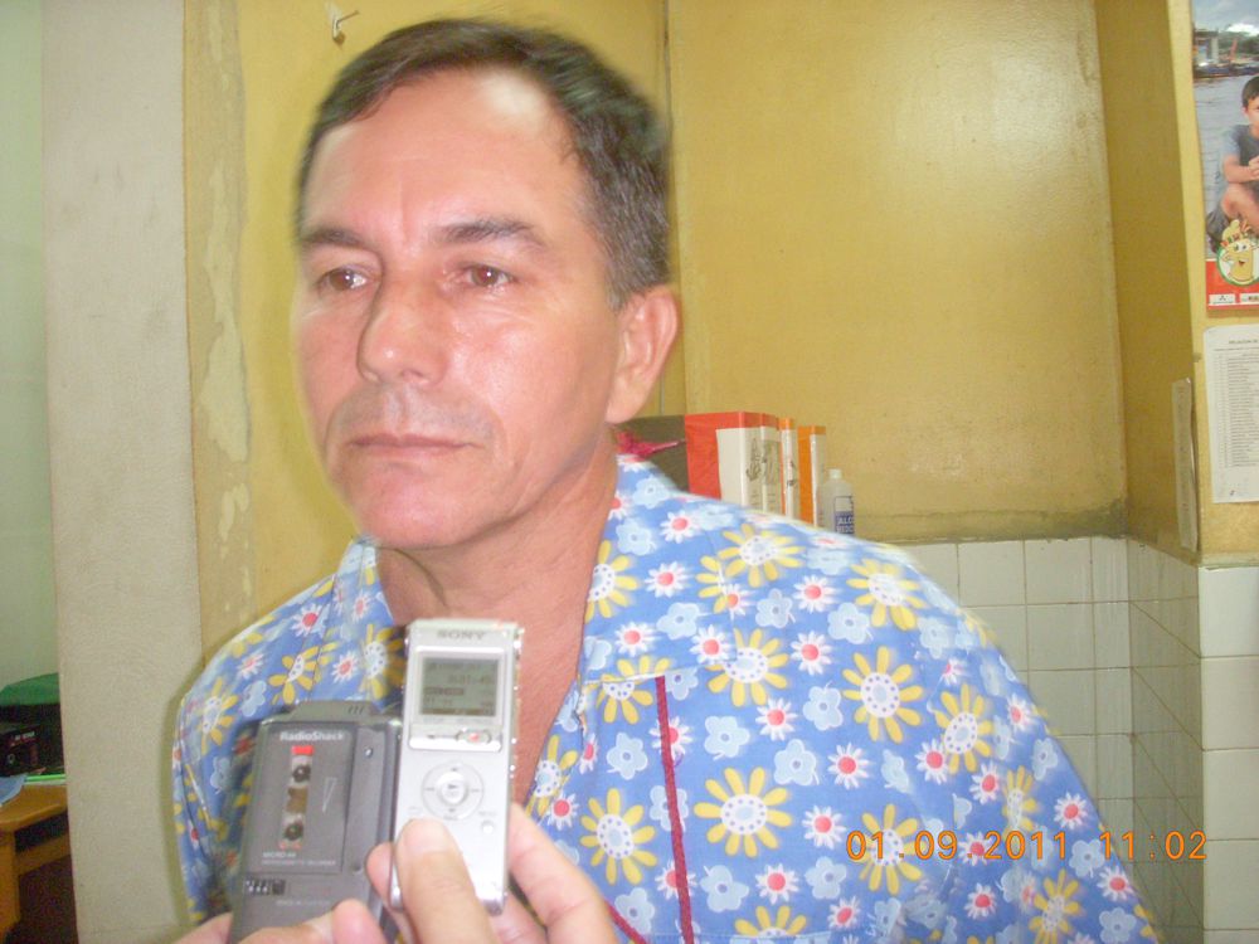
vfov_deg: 37.7
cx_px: 630
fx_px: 1382
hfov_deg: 49.0
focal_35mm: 38
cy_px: 472
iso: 400
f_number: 3.3
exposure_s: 1/15
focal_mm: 6.3
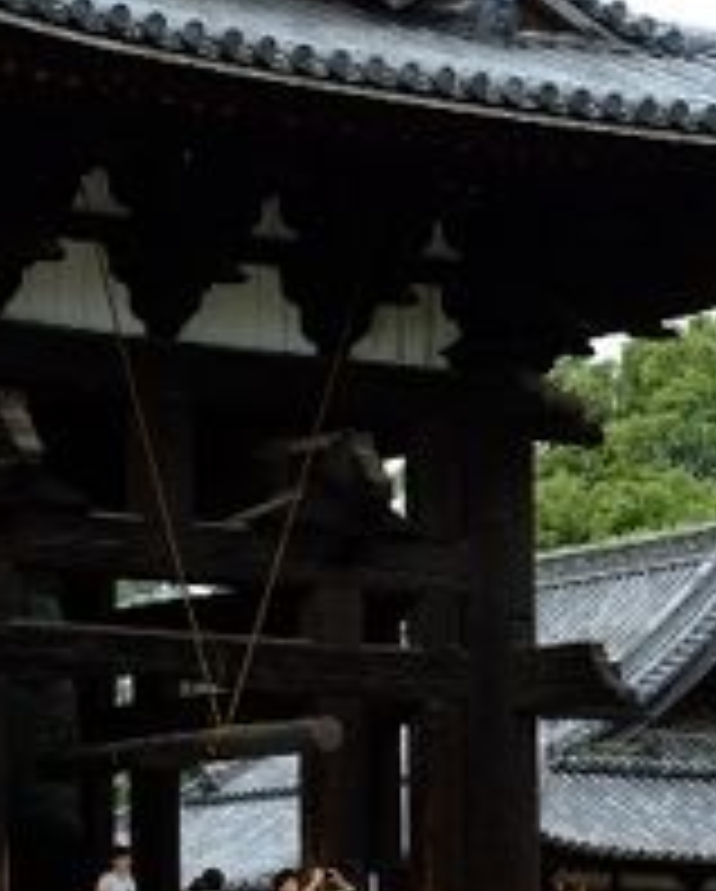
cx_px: 347
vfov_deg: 11.8
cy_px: 392
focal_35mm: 163
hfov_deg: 9.5
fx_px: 4308
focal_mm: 35
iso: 200
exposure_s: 1/80
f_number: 8
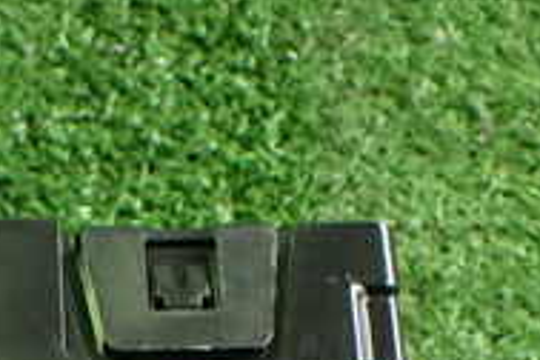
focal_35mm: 99
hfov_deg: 19.8
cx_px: -34
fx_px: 1485
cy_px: 611
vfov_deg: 12.8
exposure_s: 1/60
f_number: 2.3
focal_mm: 5.4
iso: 800
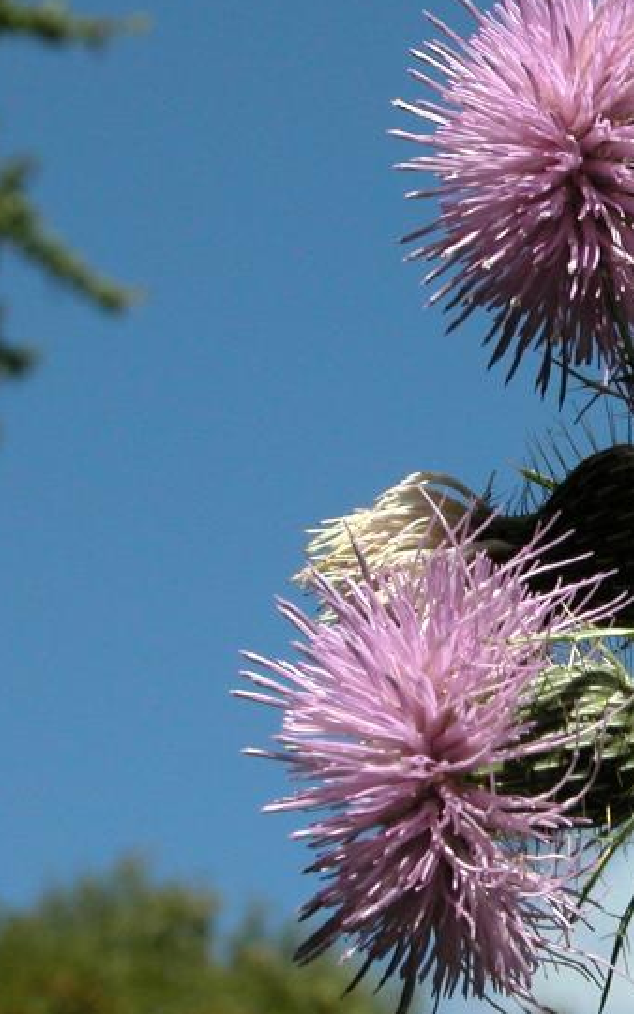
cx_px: 823
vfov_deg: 10.1
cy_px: 457
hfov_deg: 6.3
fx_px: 5752
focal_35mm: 208
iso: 100
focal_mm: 21
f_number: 6.9
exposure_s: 1/629
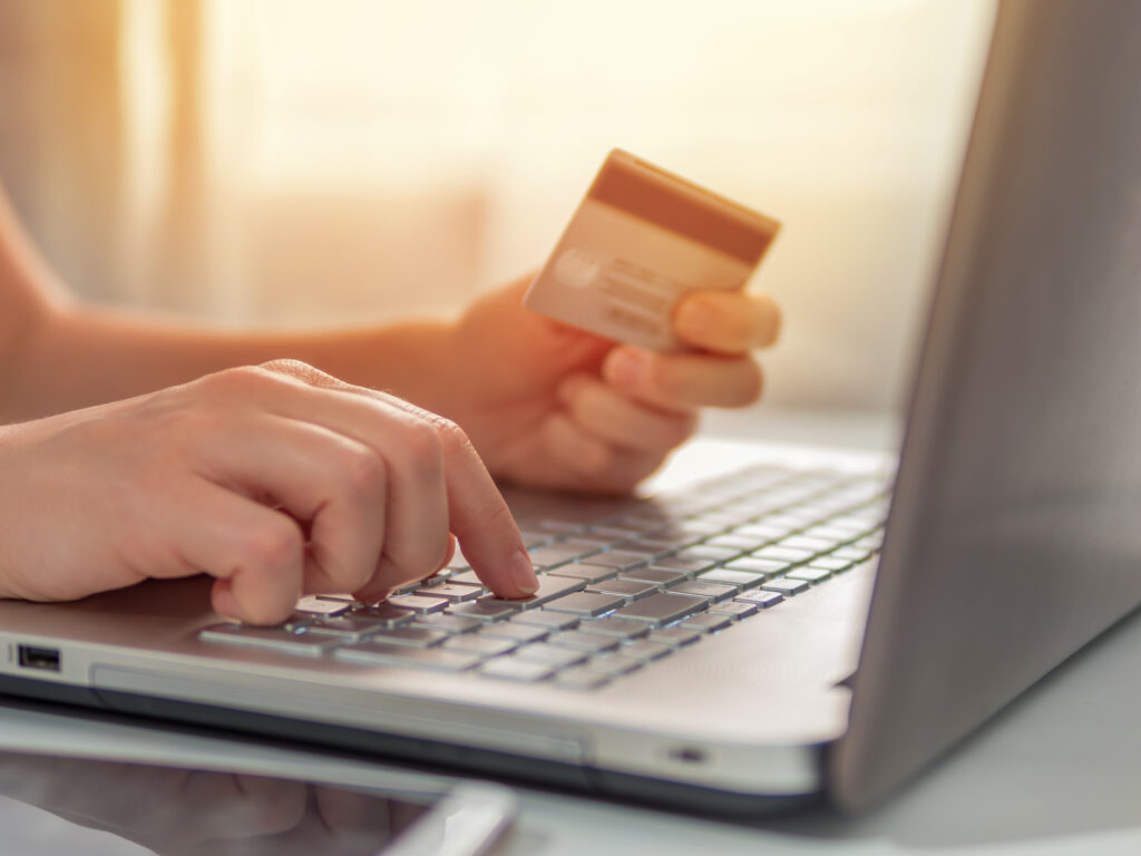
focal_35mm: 60
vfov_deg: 24.4
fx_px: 1978
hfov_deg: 32.2
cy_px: 428
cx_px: 570
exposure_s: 1/20
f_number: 1.4
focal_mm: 30
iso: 64
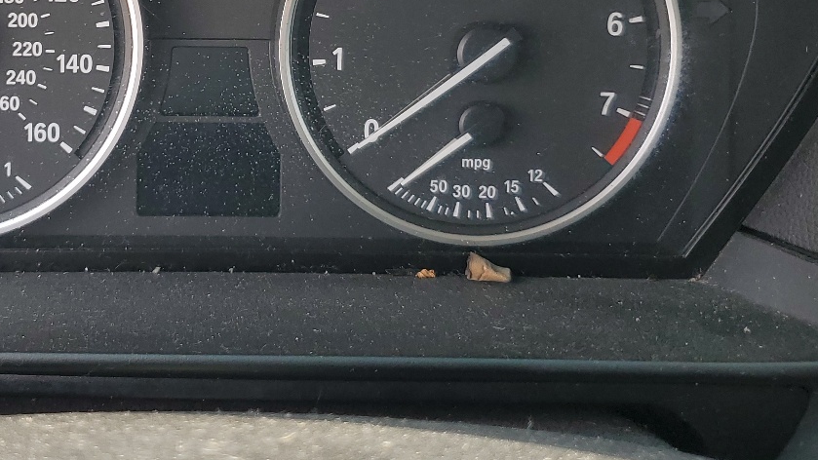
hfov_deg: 37.7
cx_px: 218
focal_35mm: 54
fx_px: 1171
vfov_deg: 21.5
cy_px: 1
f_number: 1.5
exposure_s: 1/312
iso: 50
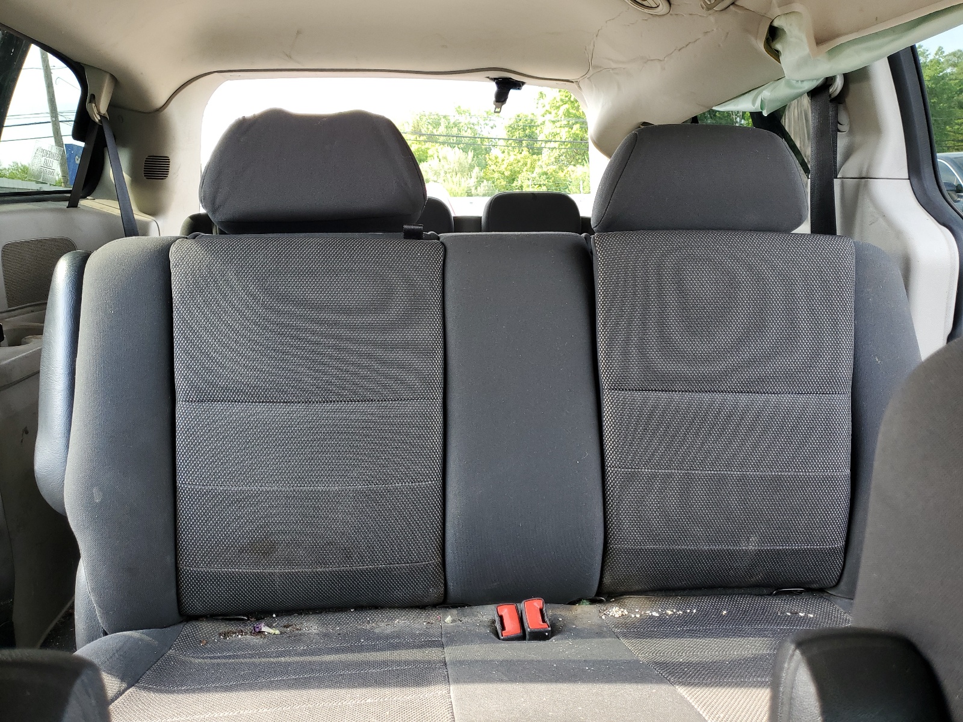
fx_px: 723
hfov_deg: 67.3
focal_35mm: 26
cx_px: 482
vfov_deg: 53.1
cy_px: 361
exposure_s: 1/145
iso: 50
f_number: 1.5
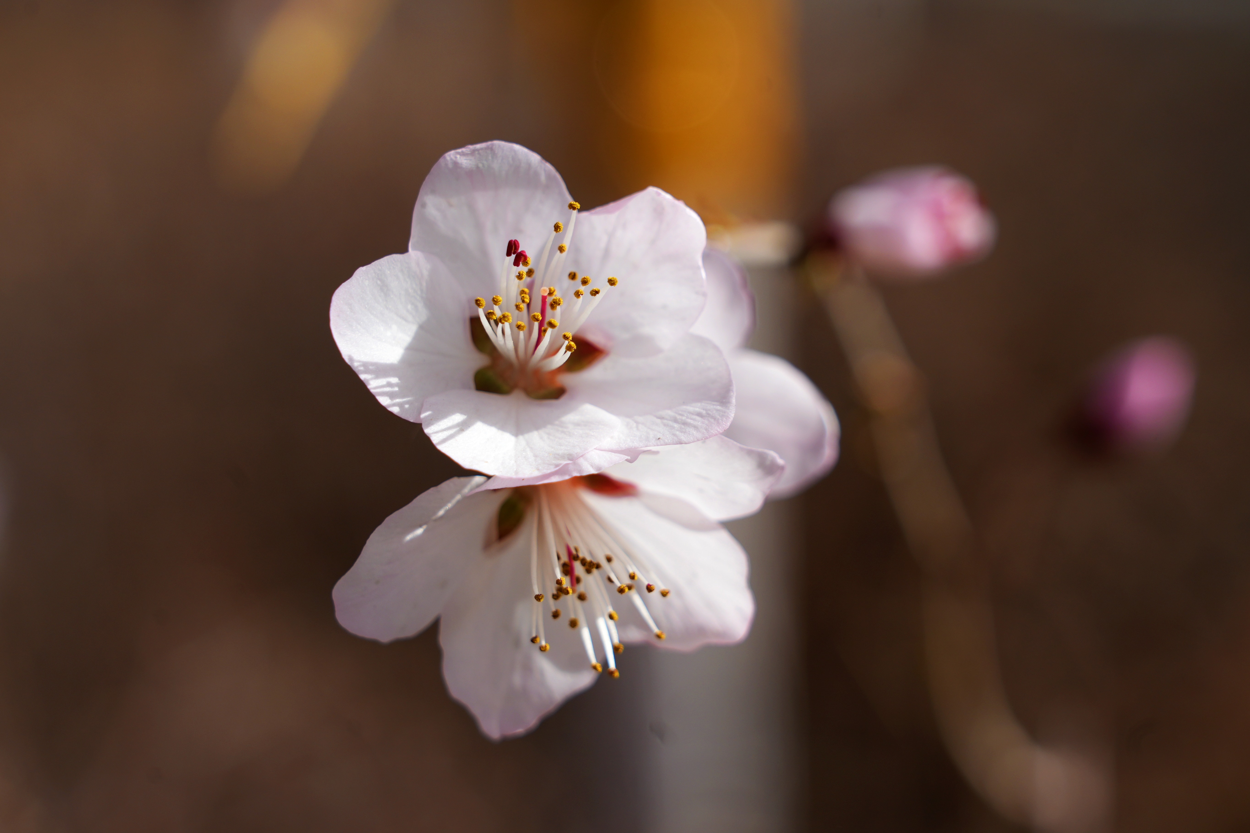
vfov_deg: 13.0
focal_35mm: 105
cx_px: 625
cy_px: 416
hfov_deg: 19.5
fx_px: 3646
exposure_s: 1/400
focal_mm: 105
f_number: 8
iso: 160
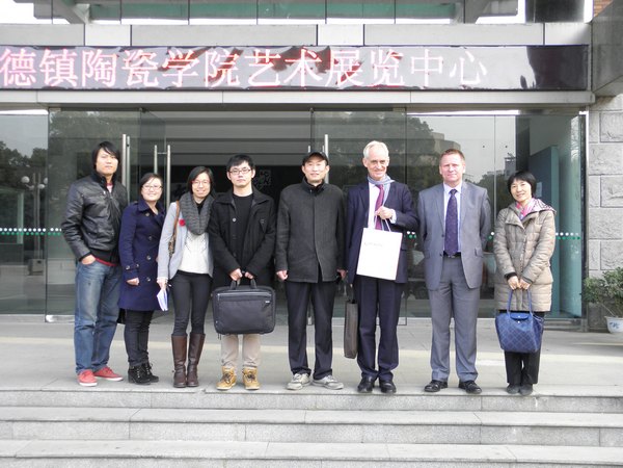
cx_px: 312
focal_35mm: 39
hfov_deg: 47.9
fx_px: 702
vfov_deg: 36.8
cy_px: 234
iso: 100
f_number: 3.8
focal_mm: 7.1
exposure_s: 1/50
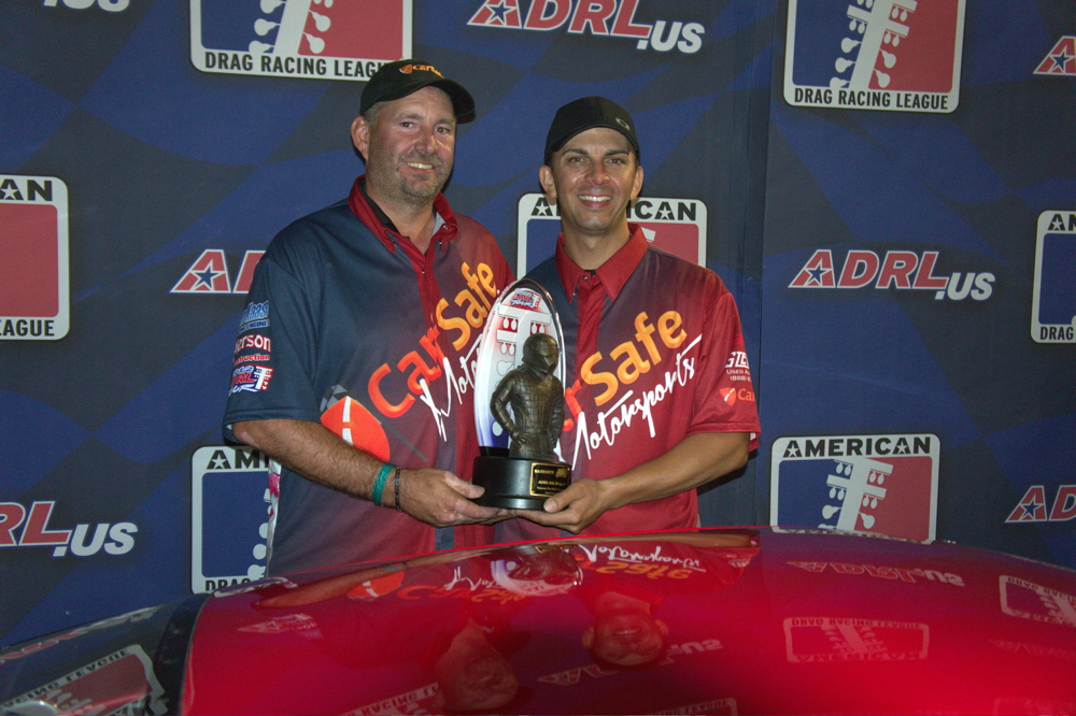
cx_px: 538
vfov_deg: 35.5
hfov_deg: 51.3
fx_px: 1120
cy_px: 358
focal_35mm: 38
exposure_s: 1/60
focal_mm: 25
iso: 1600
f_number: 4
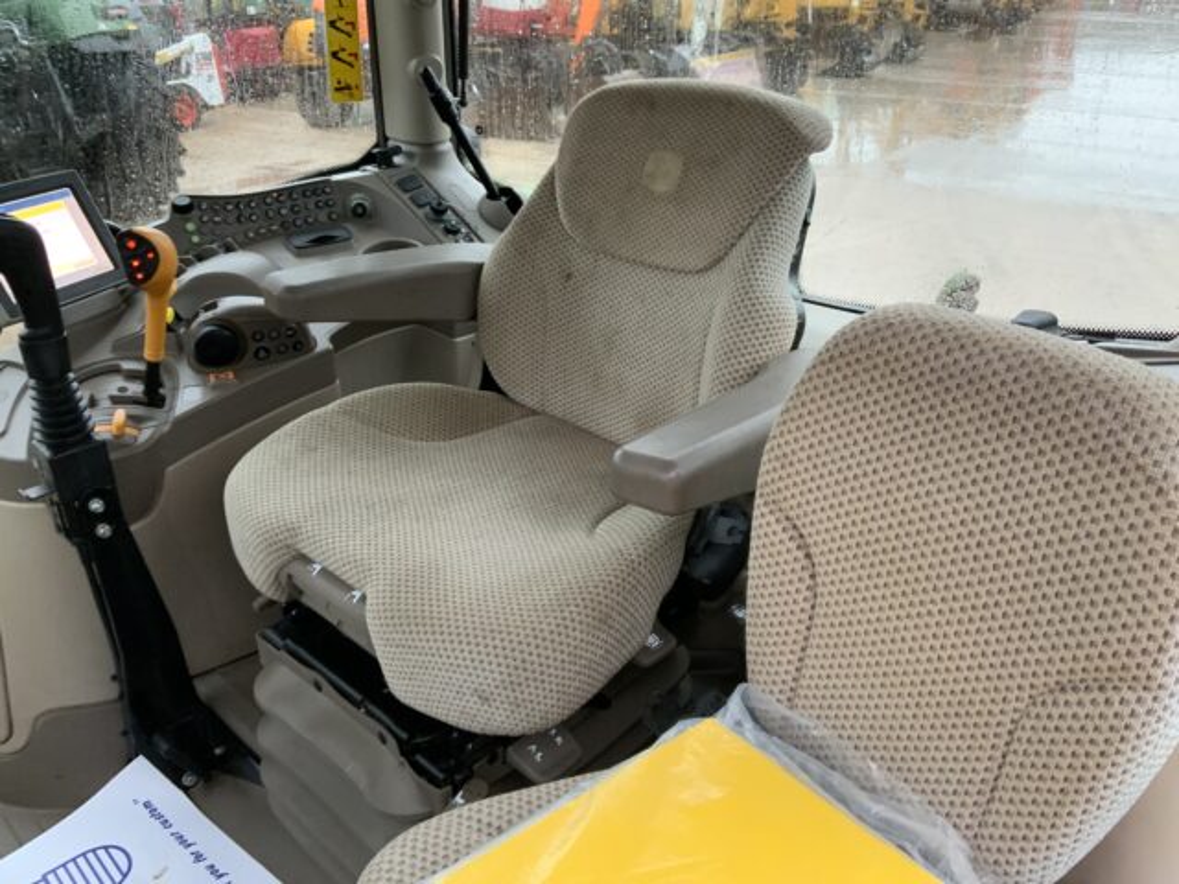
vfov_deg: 48.2
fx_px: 988
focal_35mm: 29
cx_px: 590
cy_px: 442
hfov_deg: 61.7
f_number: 1.8
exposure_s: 1/57
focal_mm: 3
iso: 125
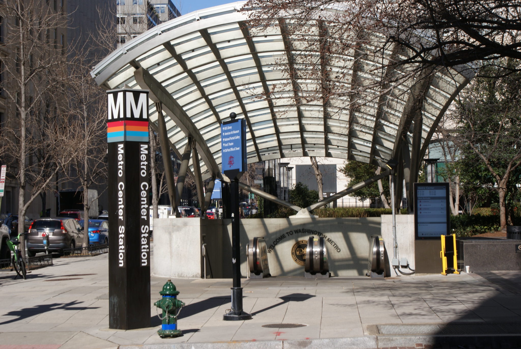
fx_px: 1087
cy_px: 174
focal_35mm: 75
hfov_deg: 27.0
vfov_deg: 18.2
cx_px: 260
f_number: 13
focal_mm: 50
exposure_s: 1/125
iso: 100
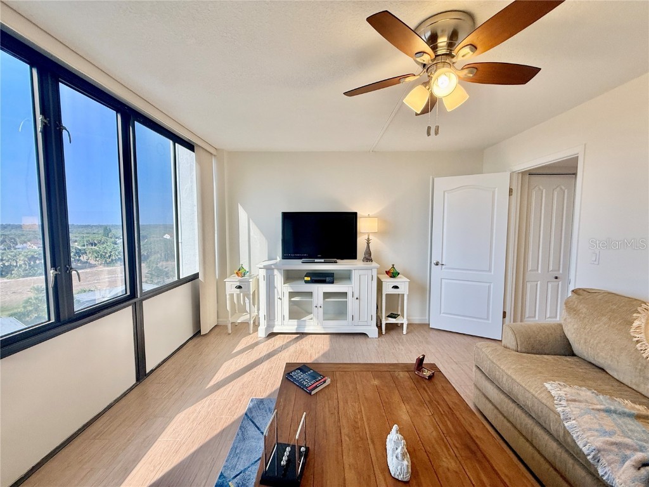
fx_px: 262
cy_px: 244
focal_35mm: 14
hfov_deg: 102.1
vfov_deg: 85.7
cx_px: 324
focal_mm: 2.22
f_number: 2.2
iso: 80
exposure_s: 1/120
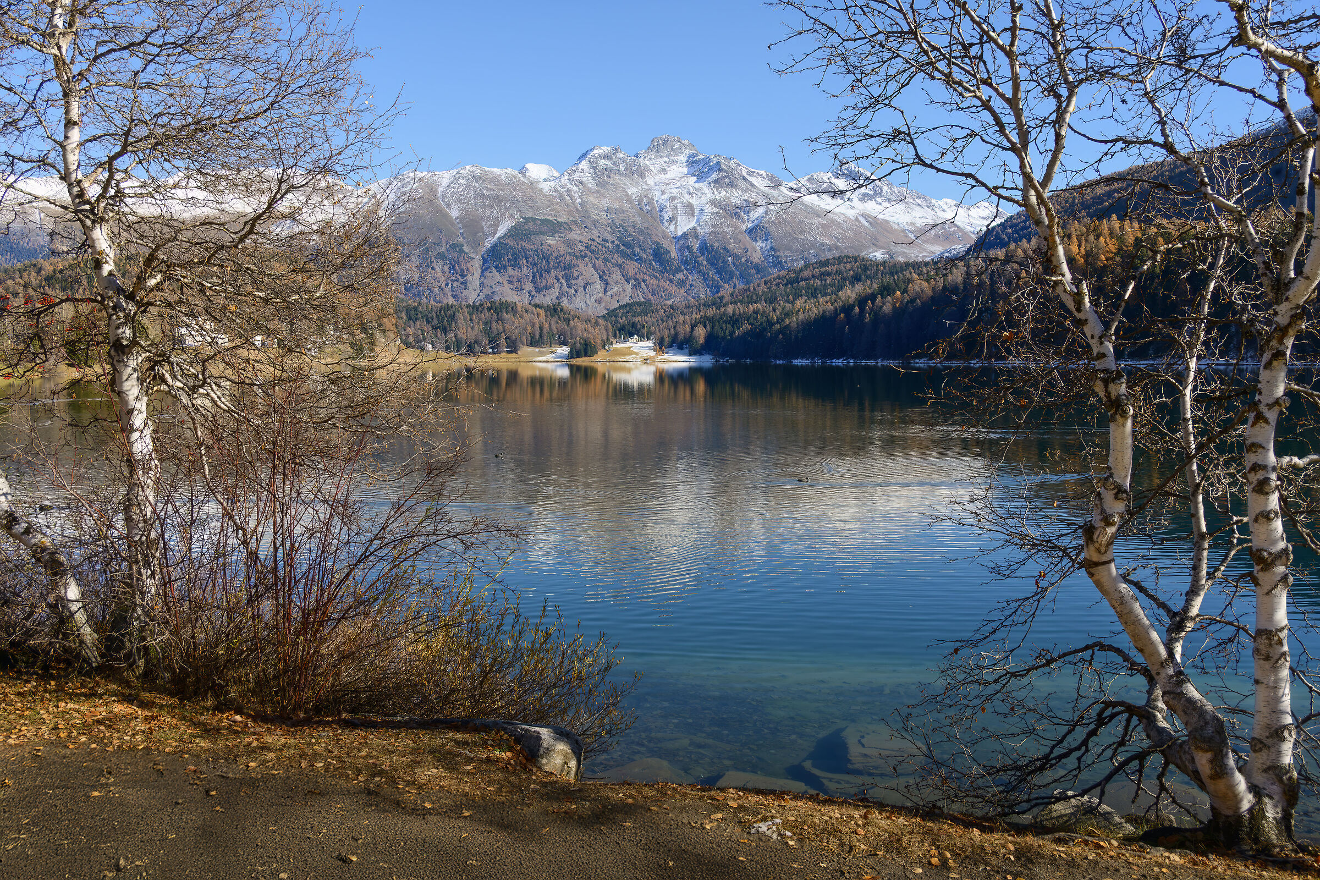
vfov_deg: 41.1
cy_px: 440
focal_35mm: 32
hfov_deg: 58.7
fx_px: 1173
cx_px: 660
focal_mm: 32
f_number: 13
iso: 320
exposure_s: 1/250
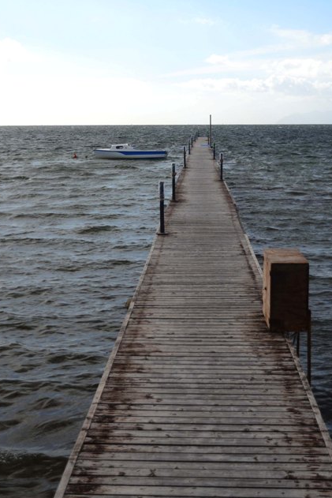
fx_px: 841
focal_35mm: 61
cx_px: 169
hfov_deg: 22.3
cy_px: 163
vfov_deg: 32.7
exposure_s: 1/400
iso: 100
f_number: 4.5
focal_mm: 25
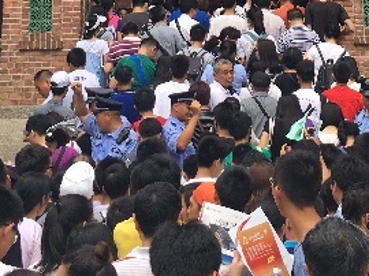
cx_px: 242
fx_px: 916
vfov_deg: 16.0
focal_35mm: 86
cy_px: -108
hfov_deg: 22.7
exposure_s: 1/836
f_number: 2.2
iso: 25
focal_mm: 4.15
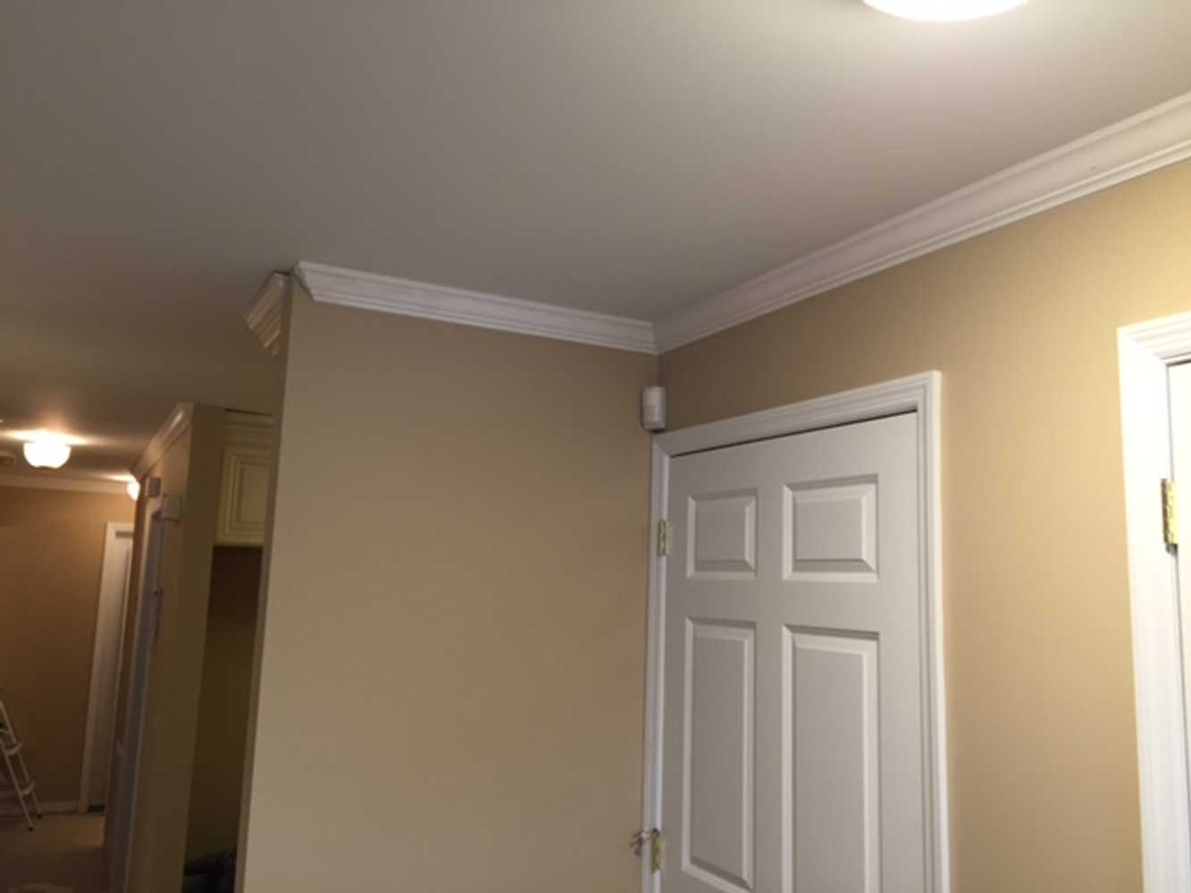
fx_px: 998
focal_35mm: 29
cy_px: 446
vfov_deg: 48.2
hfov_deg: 61.7
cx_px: 596
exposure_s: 1/30
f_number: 2.2
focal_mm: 4.15
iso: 80
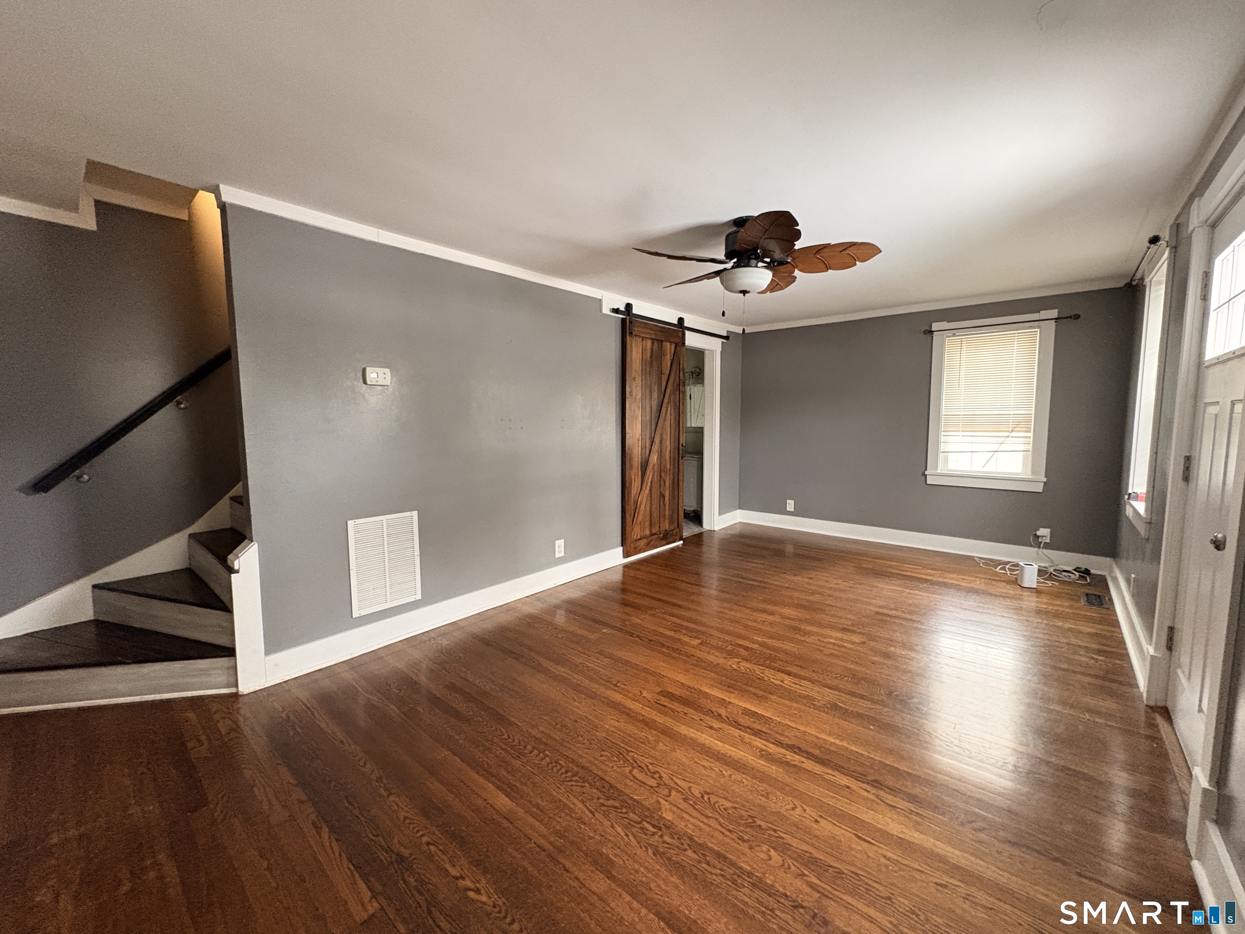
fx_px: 504
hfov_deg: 102.1
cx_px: 622
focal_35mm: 14
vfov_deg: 85.7
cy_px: 467
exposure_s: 1/60
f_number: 2.2
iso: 800
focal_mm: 2.22
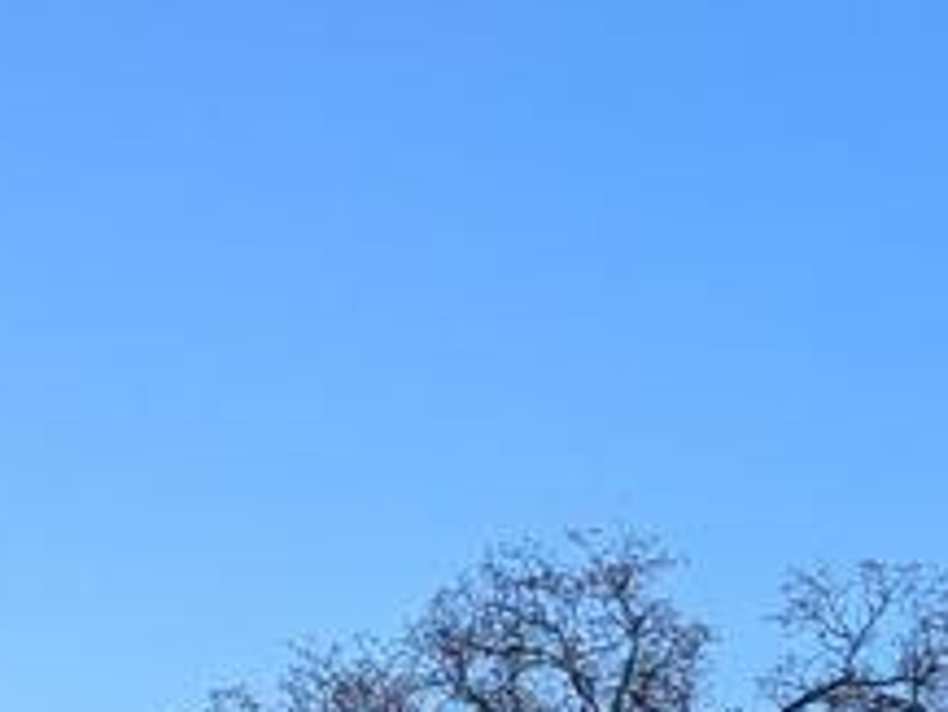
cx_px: 1258
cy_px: 1138
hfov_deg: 11.6
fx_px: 4549
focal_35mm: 166
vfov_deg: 8.7
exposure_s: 1/2058
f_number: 1.85
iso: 45
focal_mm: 6.81
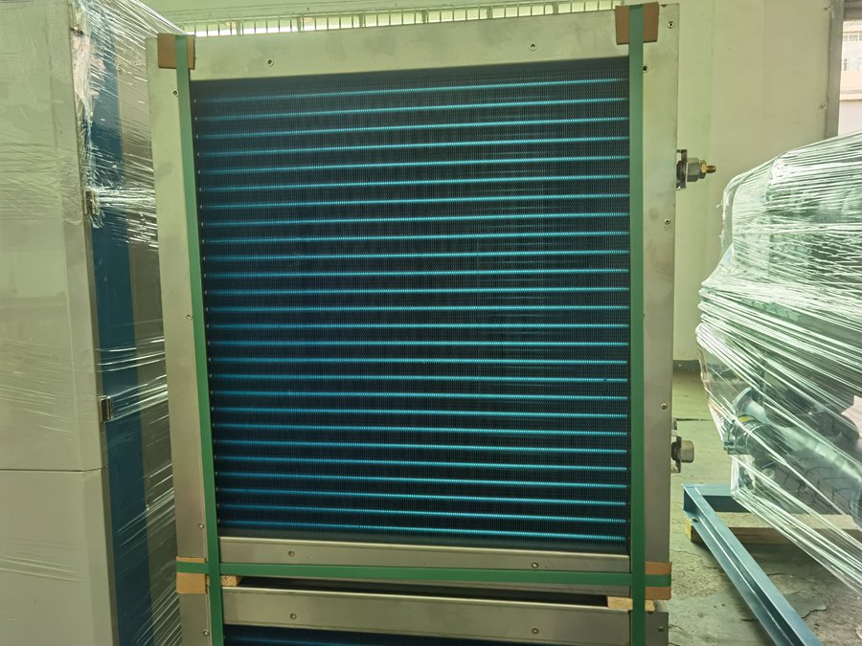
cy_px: 323
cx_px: 431
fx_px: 672
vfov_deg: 51.4
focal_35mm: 27
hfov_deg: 65.3
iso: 100
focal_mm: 6.71
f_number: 1.9
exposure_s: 1/50
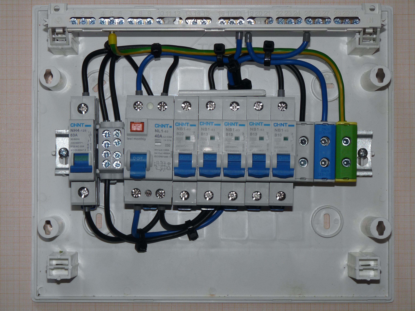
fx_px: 1403
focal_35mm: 117
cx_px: 208
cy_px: 156
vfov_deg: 12.7
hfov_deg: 16.8
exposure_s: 1/40
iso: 100
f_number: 3.6
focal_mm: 20.8
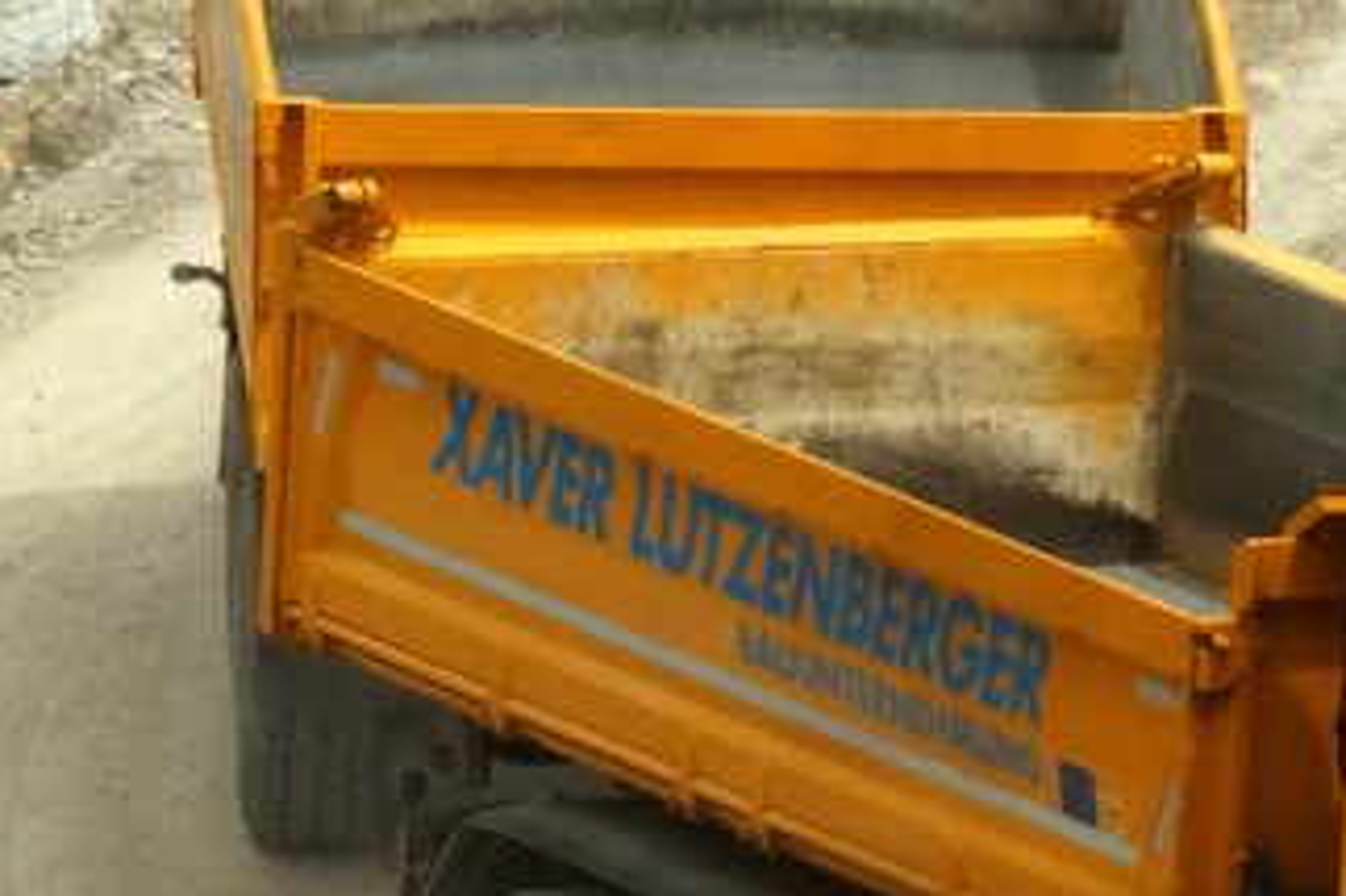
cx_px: 1229
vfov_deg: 1.8
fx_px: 27765
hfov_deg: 2.8
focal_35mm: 743
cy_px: 642
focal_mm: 200
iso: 800
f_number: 22
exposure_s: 1/320
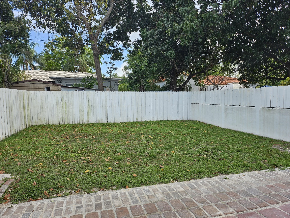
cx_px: 145
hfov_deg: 71.6
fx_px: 201
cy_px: 109
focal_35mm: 24
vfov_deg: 56.8
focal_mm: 5
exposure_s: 1/934
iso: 50
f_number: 1.8
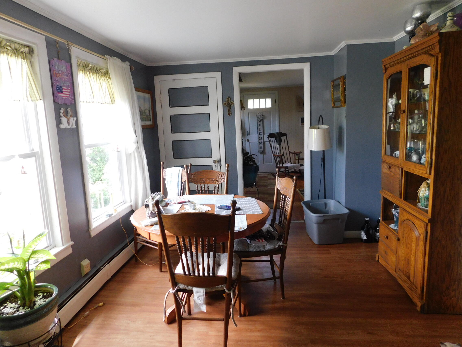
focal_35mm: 23
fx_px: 307
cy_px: 174
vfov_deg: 58.9
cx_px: 231
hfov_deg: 73.9
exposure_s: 1/30
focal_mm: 4
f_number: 3
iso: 220
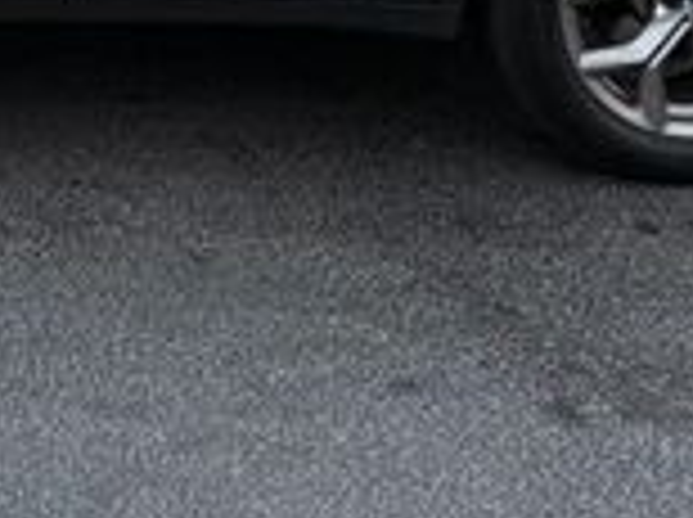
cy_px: -320
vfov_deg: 13.6
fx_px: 1999
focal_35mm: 100
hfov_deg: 18.5
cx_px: -158
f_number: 1.78
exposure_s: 1/1018
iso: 80
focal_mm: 6.76
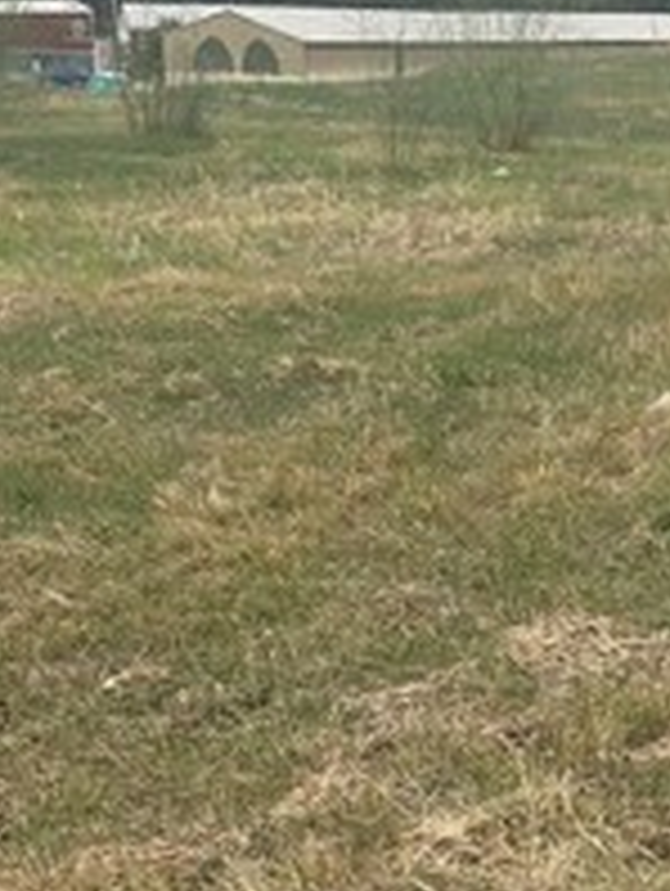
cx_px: 773
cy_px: 828
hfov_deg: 16.9
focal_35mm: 84
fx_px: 2163
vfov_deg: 22.6
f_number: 1.5
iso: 50
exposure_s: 1/1209
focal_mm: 5.7
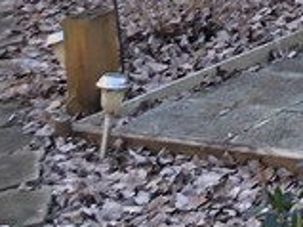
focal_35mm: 180
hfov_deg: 9.8
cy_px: -271
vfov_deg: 7.8
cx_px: 705
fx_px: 1574
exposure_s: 1/120
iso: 25
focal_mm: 3.99
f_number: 1.8
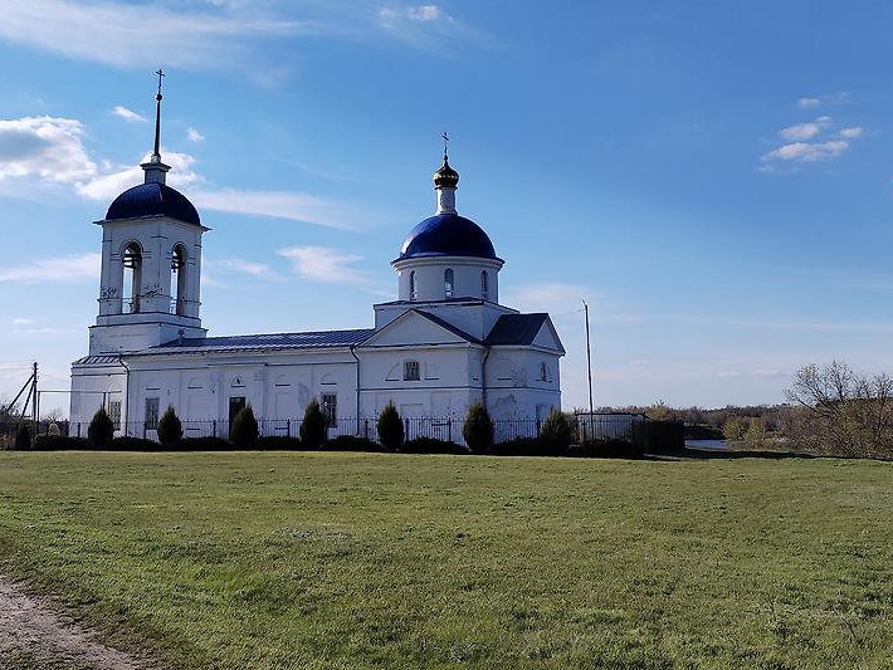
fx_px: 1264
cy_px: 205
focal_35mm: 49
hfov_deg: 38.9
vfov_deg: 29.4
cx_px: 399
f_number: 1.8
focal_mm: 4.75
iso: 100
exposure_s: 1/1827
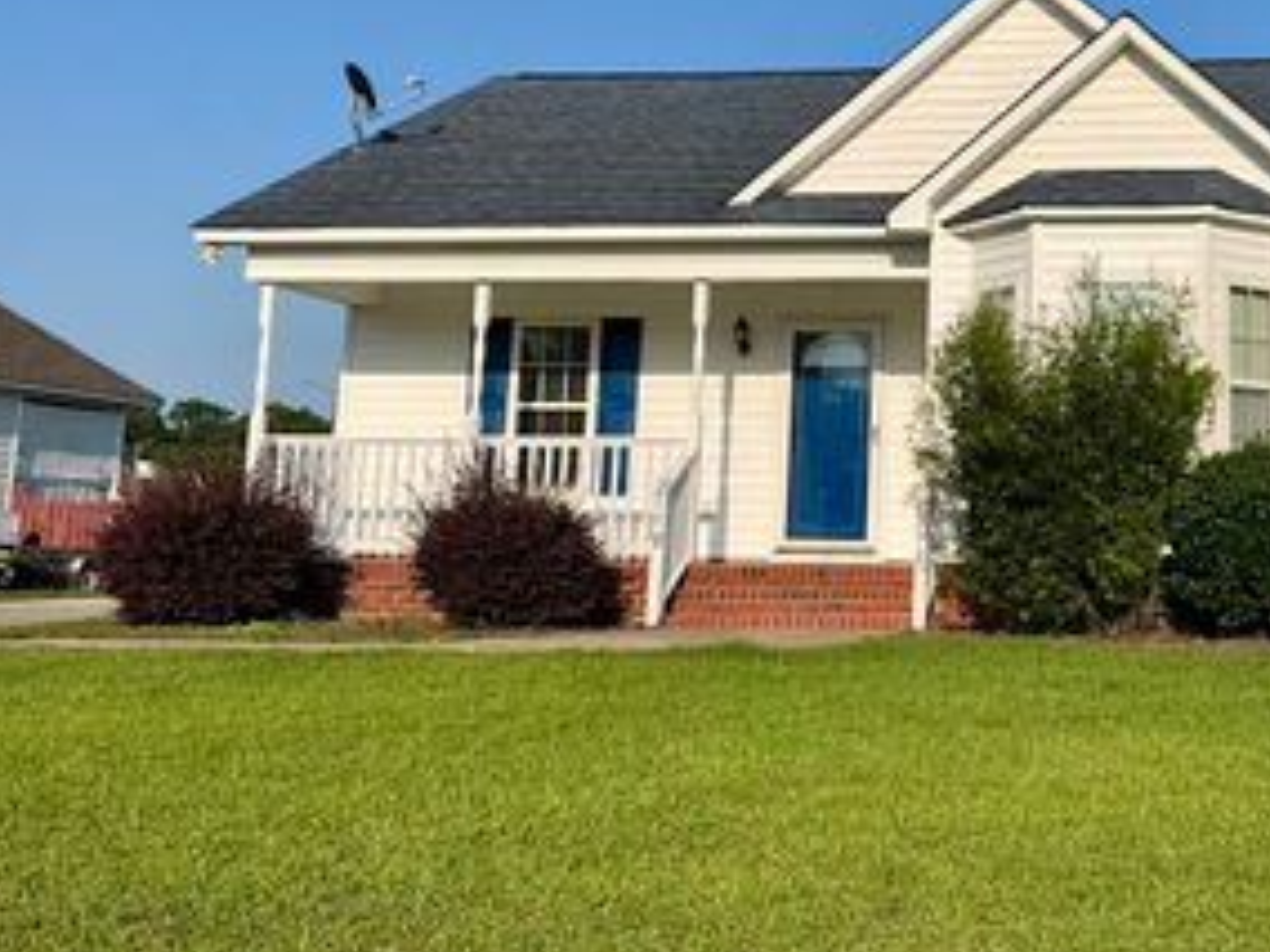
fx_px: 1871
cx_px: 1020
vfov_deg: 28.1
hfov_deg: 36.2
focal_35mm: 51
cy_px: 217
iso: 25
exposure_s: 1/2801
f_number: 1.8
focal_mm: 3
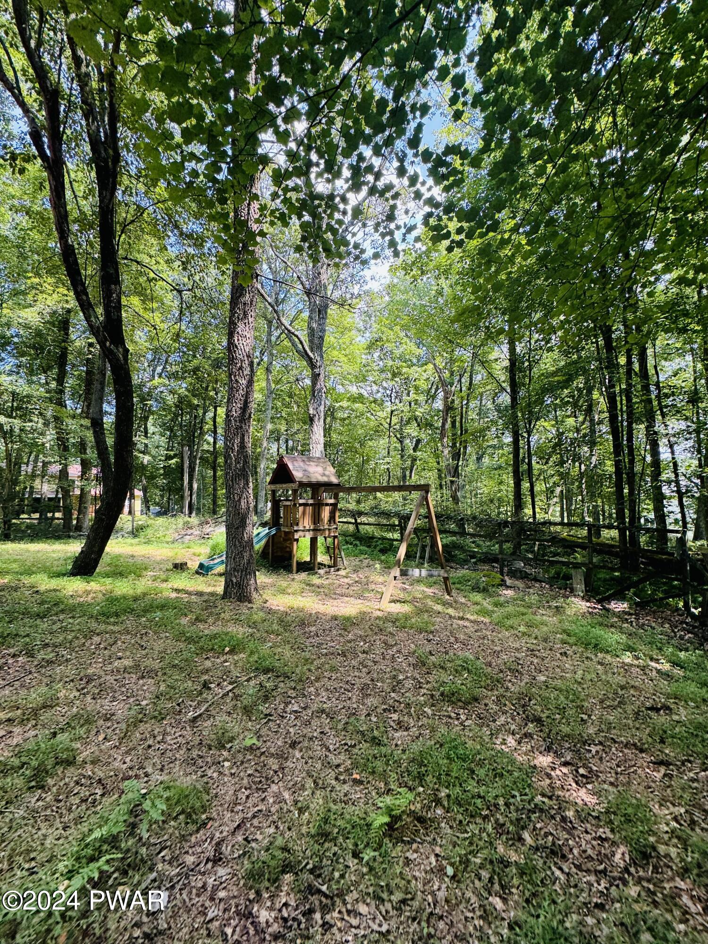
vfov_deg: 102.1
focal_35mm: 14
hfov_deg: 85.7
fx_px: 382
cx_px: 354
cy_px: 472
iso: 40
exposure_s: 1/126
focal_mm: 2.22
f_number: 2.2
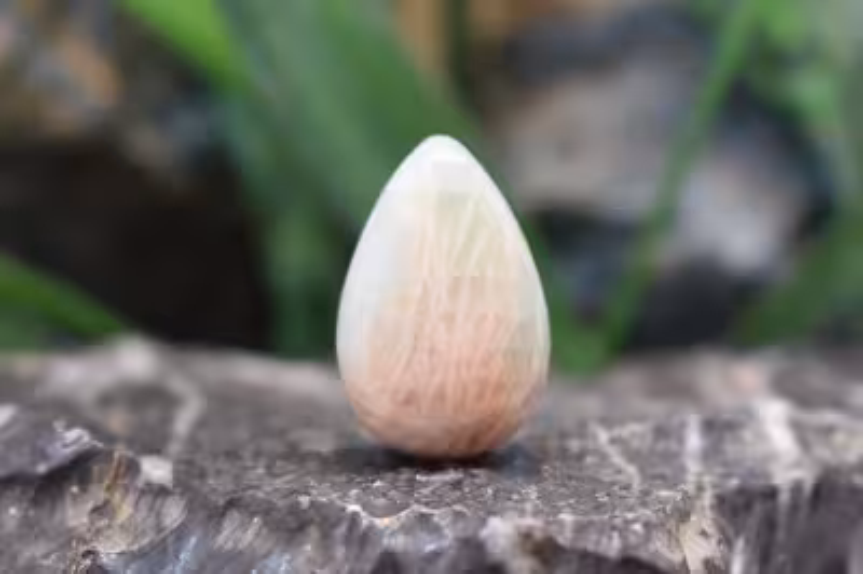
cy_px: 287
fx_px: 1976
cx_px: 432
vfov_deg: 16.5
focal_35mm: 82
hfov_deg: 24.6
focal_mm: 55
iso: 400
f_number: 5.6
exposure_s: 1/100
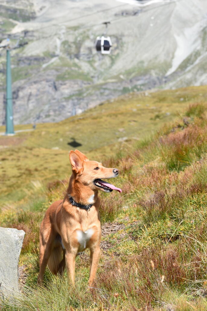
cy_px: 156
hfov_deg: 13.0
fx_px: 906
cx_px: 104
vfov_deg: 19.5
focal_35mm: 105
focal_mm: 70
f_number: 9
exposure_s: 1/320
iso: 100
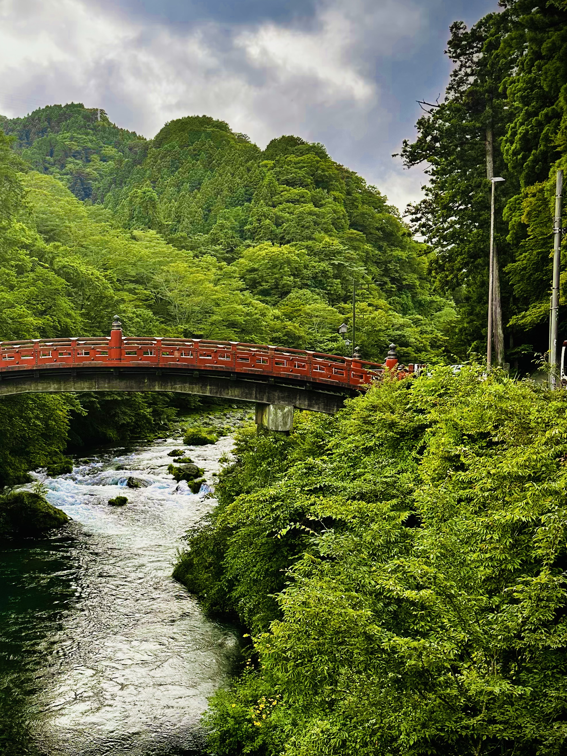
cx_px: 131
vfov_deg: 50.1
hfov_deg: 37.6
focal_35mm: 37
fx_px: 808
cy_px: 400
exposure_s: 1/486
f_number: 1.78
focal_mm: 6.86
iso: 80
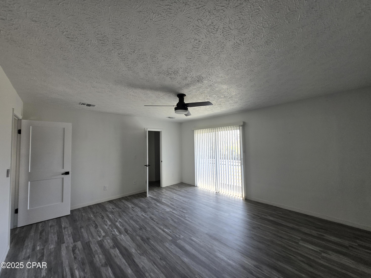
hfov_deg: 106.2
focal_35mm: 13
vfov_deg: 89.9
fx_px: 139
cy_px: 139
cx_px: 186
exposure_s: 1/60
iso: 40
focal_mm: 1.7
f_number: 2.2
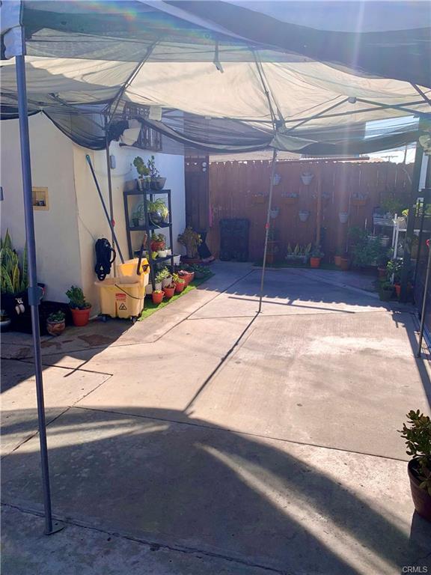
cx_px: 216
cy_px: 288
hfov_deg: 53.1
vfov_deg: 67.3
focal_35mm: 26
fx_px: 432
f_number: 1.8
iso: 25
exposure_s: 1/2114
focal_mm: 4.25
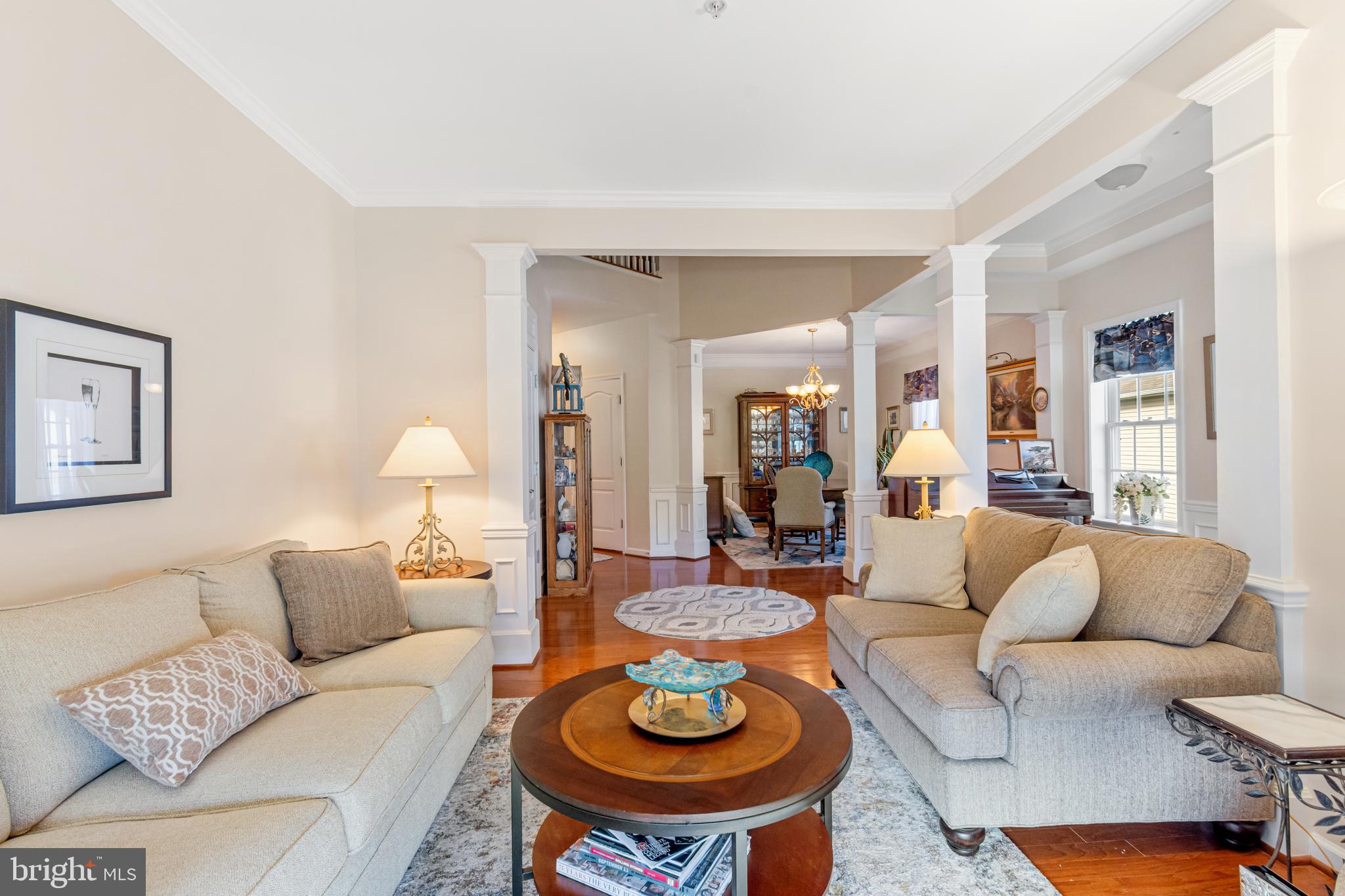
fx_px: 560
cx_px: 672
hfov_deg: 100.4
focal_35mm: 15
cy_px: 448
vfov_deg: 77.3
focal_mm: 10
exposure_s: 1/8
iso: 400
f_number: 9
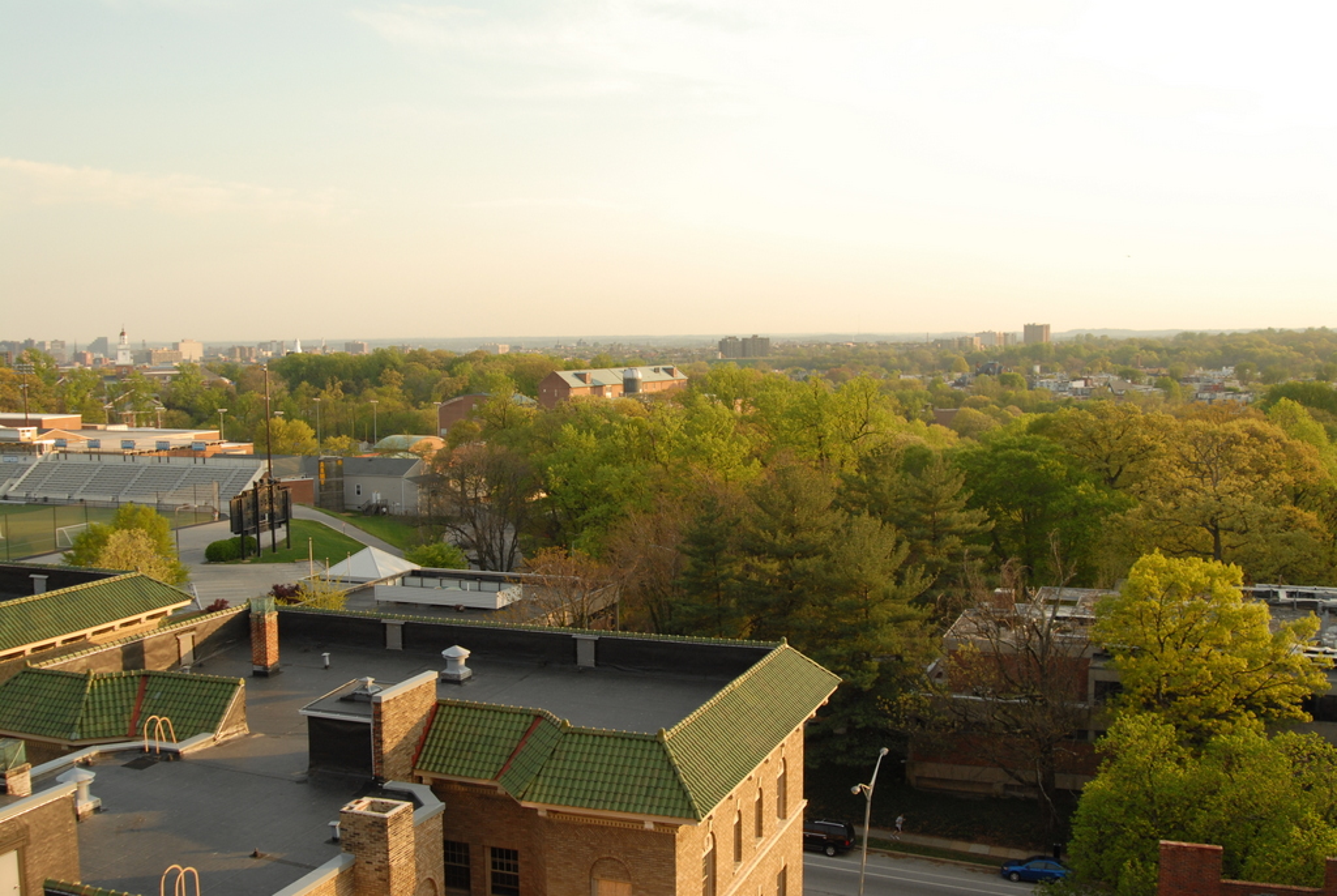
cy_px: 448
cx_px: 668
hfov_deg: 53.1
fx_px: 1339
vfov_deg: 37.0
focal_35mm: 36
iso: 250
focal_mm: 24
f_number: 3.5
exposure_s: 1/640
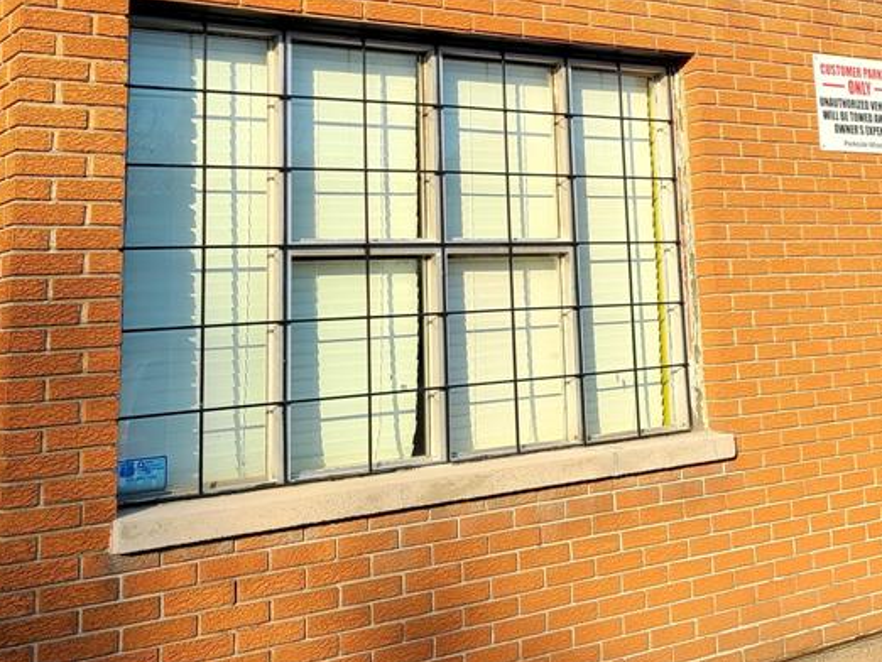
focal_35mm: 51
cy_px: 90
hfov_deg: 36.7
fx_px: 1300
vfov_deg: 27.7
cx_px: 651
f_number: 1.8
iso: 40
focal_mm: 5.4
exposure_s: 1/1636
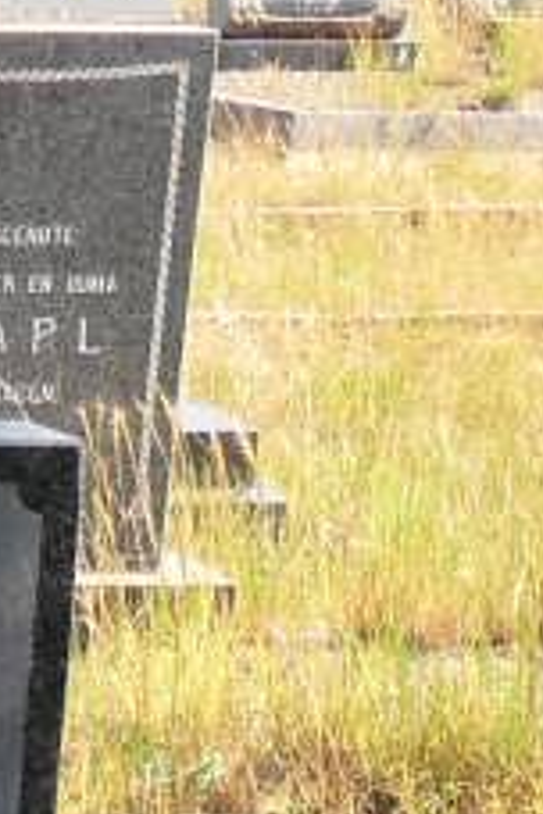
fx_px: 3348
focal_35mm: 148
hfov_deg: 8.5
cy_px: 1321
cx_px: -772
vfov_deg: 12.9
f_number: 3.5
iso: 100
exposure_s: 1/350
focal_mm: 4.9
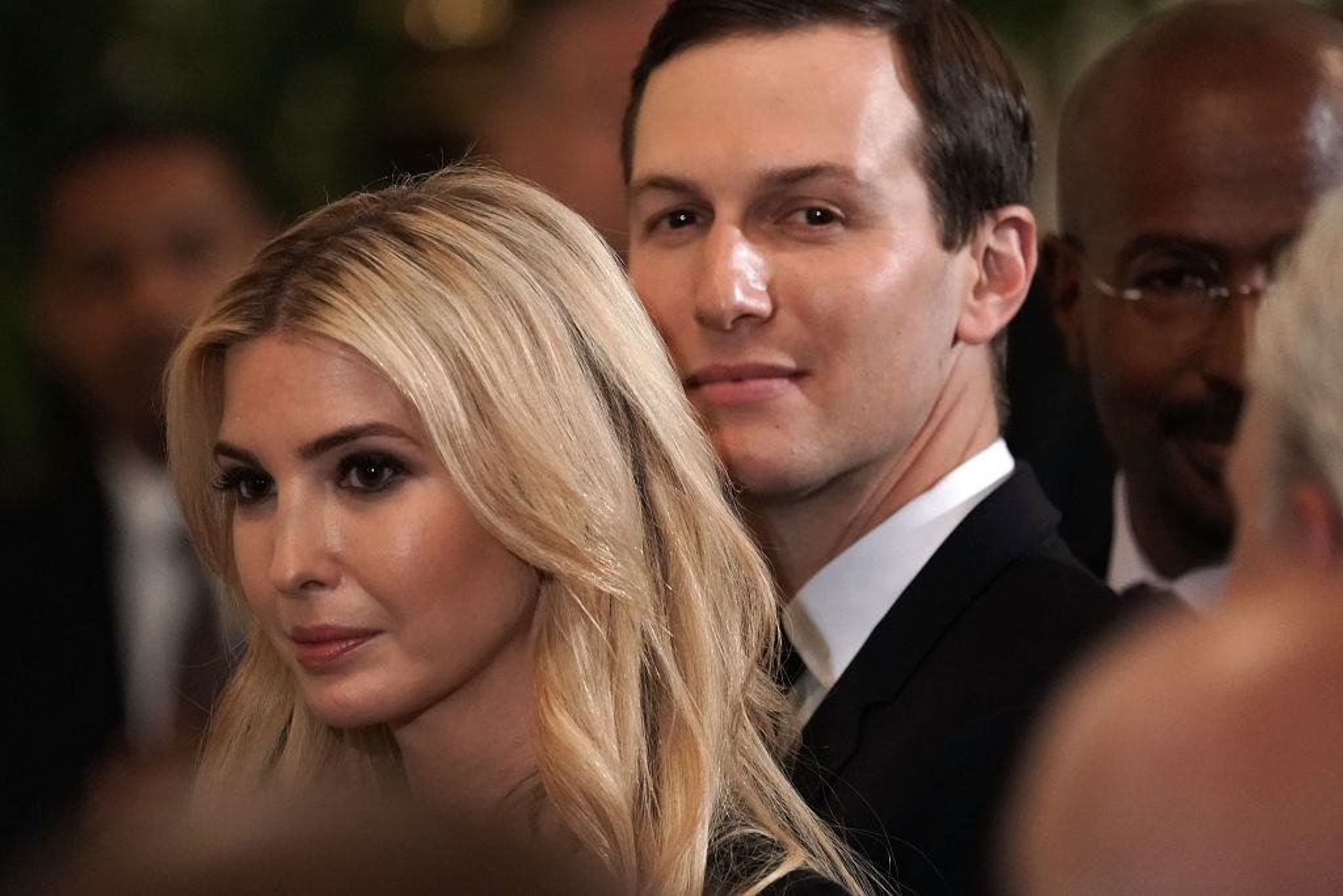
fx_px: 13916
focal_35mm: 373
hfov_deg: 5.5
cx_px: 672
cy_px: 448
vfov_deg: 3.7
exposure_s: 1/320
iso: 6400
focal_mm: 373
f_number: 5.6
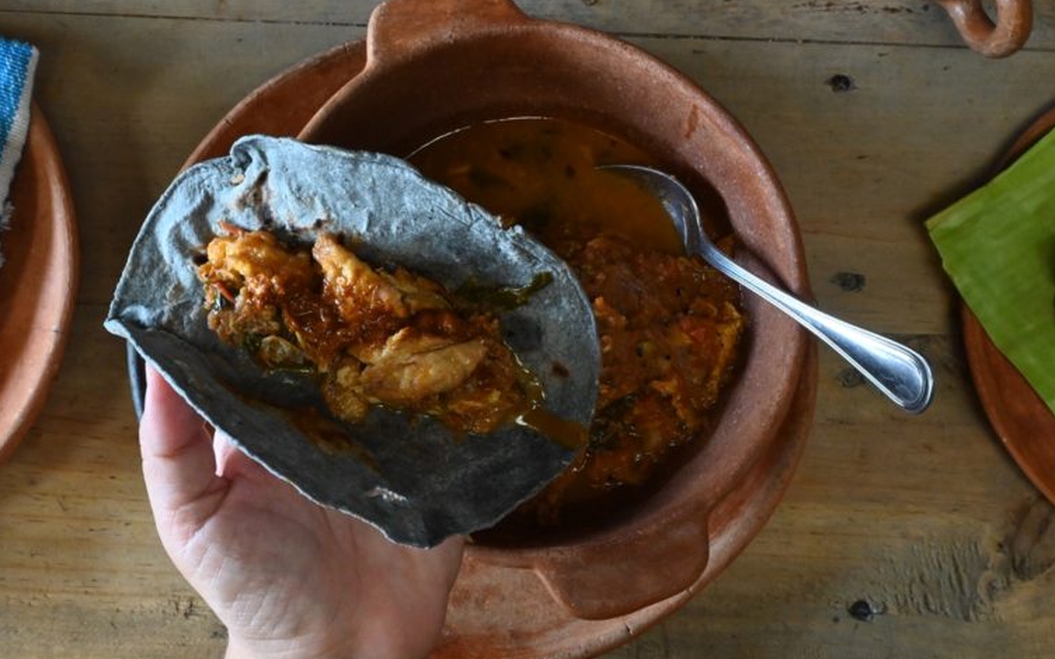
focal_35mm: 52
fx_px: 1481
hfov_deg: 39.2
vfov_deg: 25.1
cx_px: 536
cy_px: 310
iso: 4500
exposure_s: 1/50
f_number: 18
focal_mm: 33
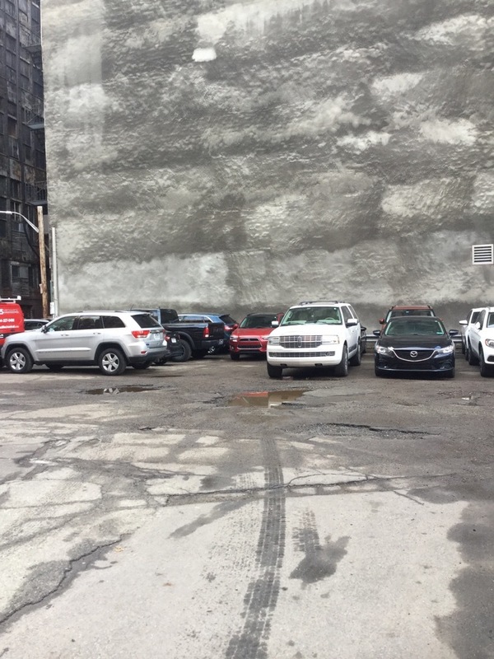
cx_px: 247
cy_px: 330
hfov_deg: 45.4
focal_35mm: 31
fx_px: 590
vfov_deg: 58.4
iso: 25
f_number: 2.4
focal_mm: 3.3
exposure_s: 1/40
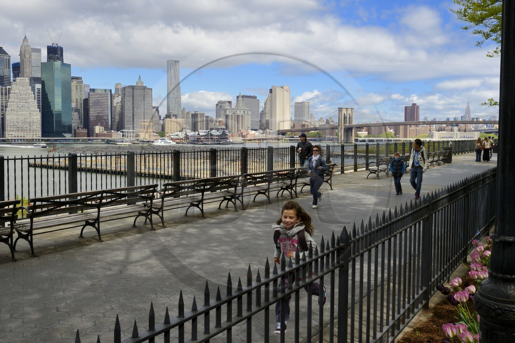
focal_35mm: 31
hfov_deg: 60.3
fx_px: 443
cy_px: 172
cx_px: 258
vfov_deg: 42.3
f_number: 16
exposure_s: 1/250
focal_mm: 31
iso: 400
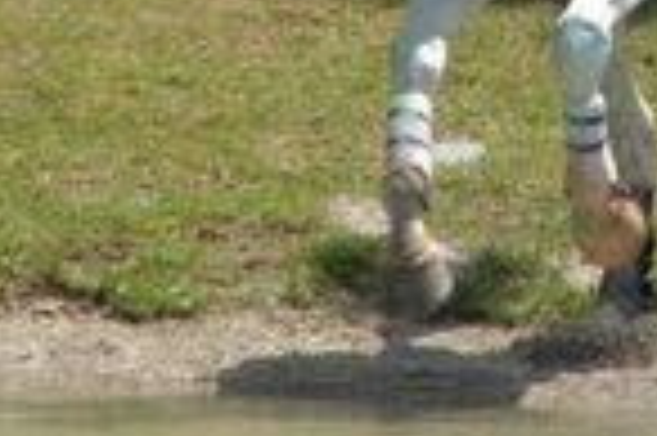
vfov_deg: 1.0
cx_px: 639
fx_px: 23972
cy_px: -231
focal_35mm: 1315
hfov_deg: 1.6
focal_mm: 200
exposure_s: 1/500
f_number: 9
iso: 500
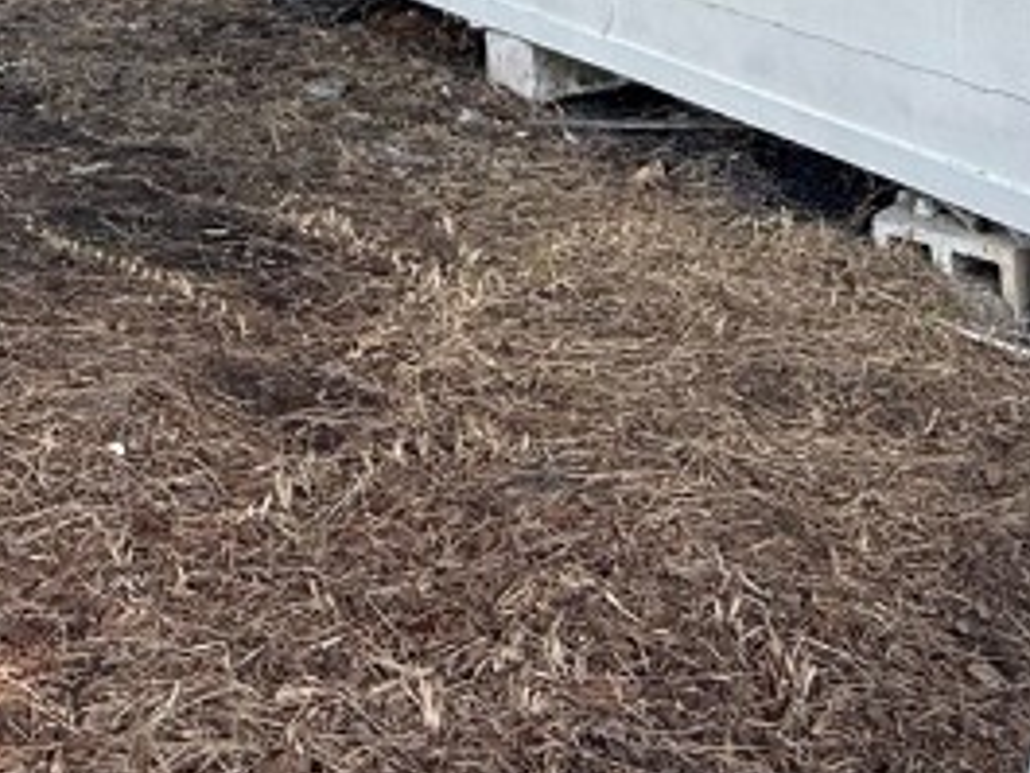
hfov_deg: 35.4
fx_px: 1607
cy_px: -458
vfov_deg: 21.5
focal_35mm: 54
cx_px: 424
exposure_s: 1/168
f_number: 2.2
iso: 50
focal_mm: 2.22
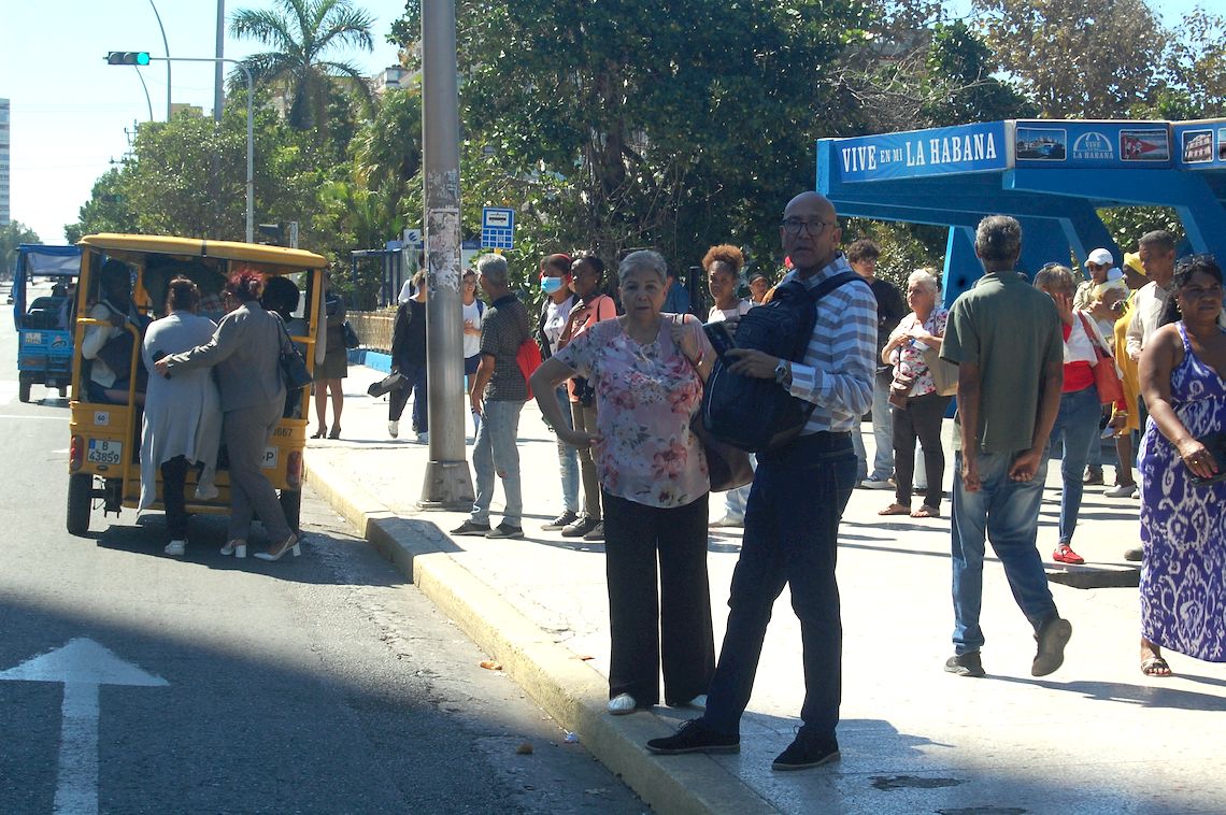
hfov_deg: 24.6
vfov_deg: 16.5
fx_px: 2807
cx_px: 613
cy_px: 408
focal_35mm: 82
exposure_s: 1/250
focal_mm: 55
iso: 400
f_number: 10
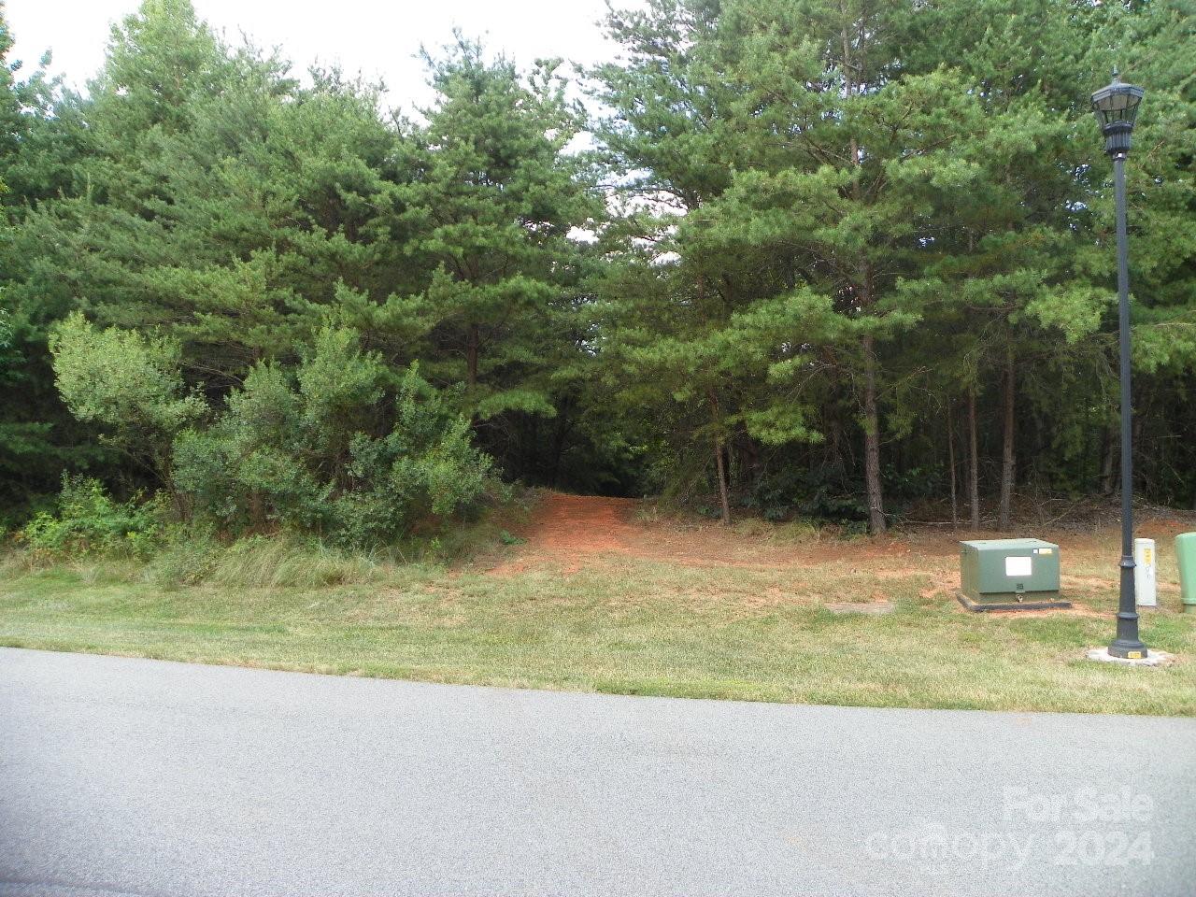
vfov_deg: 53.1
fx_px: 898
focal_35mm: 26
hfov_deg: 67.3
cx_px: 598
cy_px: 448
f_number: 2.8
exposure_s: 1/160
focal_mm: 4.6
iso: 64
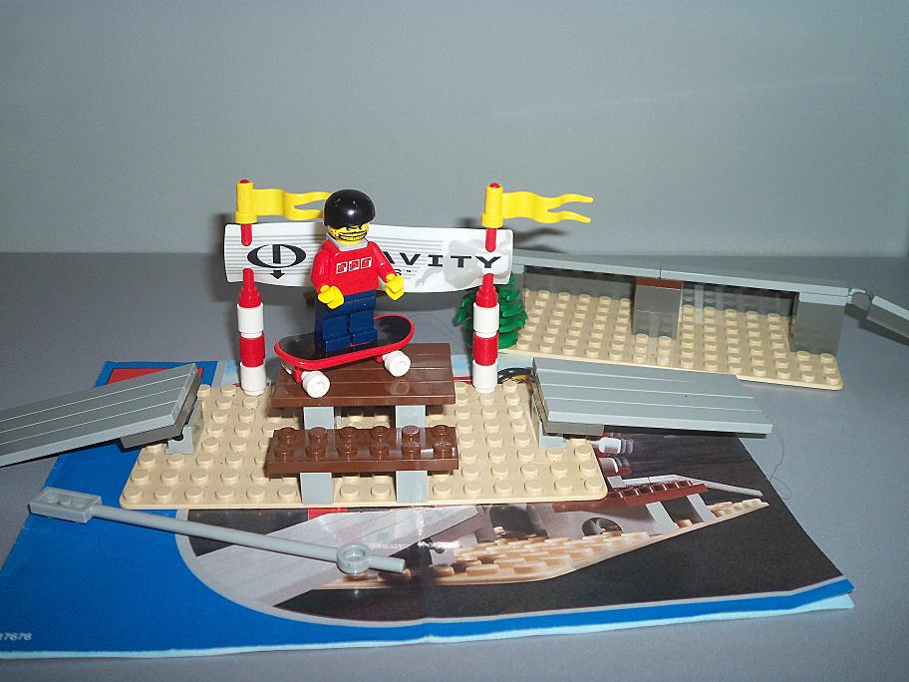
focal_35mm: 34
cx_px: 454
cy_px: 341
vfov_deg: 41.8
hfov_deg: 54.0
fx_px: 893
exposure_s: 1/30
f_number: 2.9
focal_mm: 5.7
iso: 100
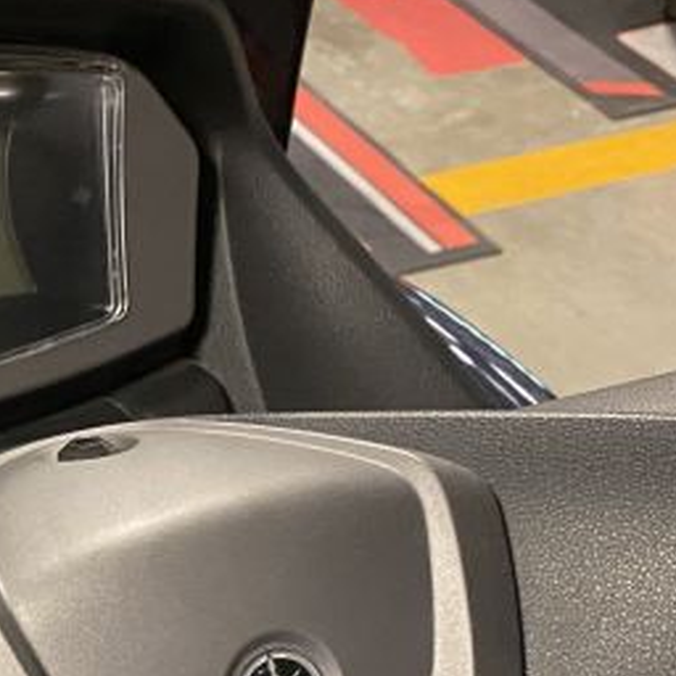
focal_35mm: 95
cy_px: 614
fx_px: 2099
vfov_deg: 18.0
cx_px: -106
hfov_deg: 17.5
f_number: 1.8
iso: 500
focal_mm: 4.25
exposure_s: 1/50
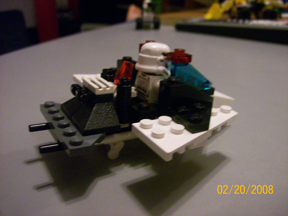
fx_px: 299
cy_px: 108
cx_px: 144
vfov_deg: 39.6
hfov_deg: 51.4
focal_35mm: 36
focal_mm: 6
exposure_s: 1/8
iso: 160
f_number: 2.7
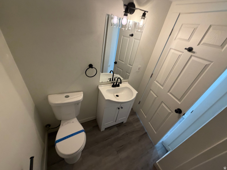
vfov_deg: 85.7
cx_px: 114
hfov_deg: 102.1
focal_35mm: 14
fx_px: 92
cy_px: 85
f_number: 2.2
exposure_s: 1/60
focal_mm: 2.22
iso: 320
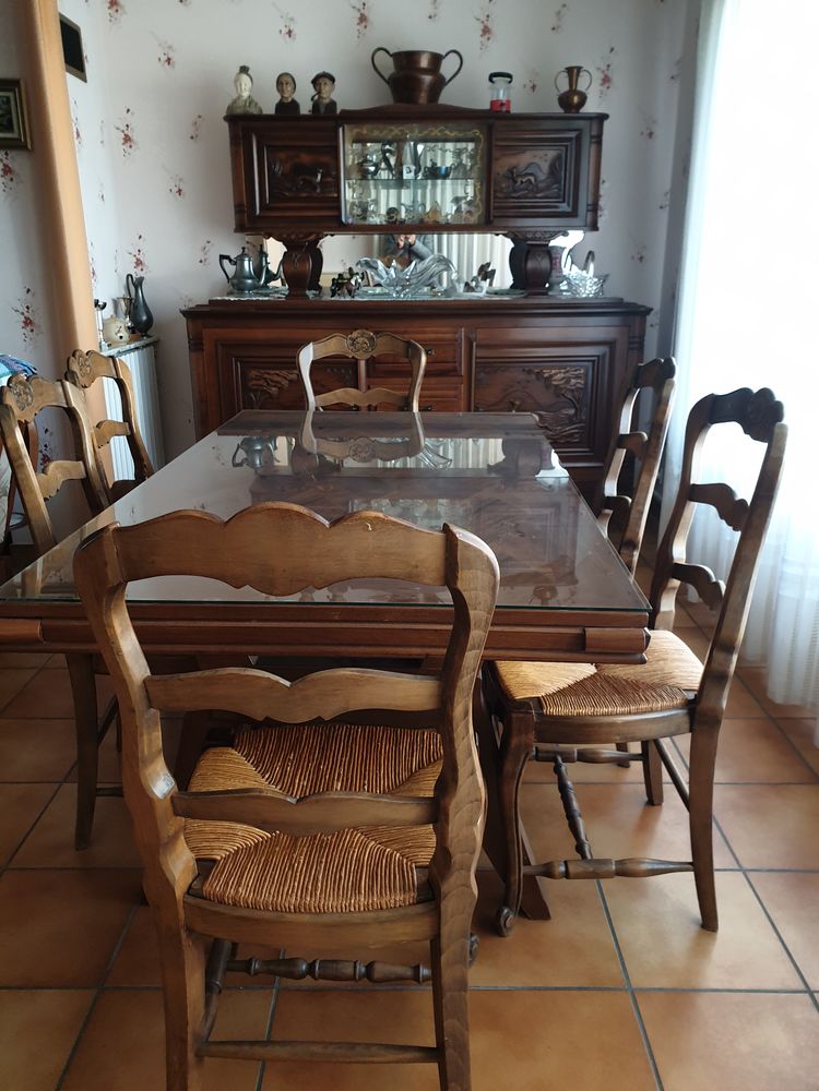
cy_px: 546
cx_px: 410
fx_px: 820
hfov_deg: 53.1
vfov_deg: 67.3
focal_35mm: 26
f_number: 2.4
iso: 250
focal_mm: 4.3
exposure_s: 1/50
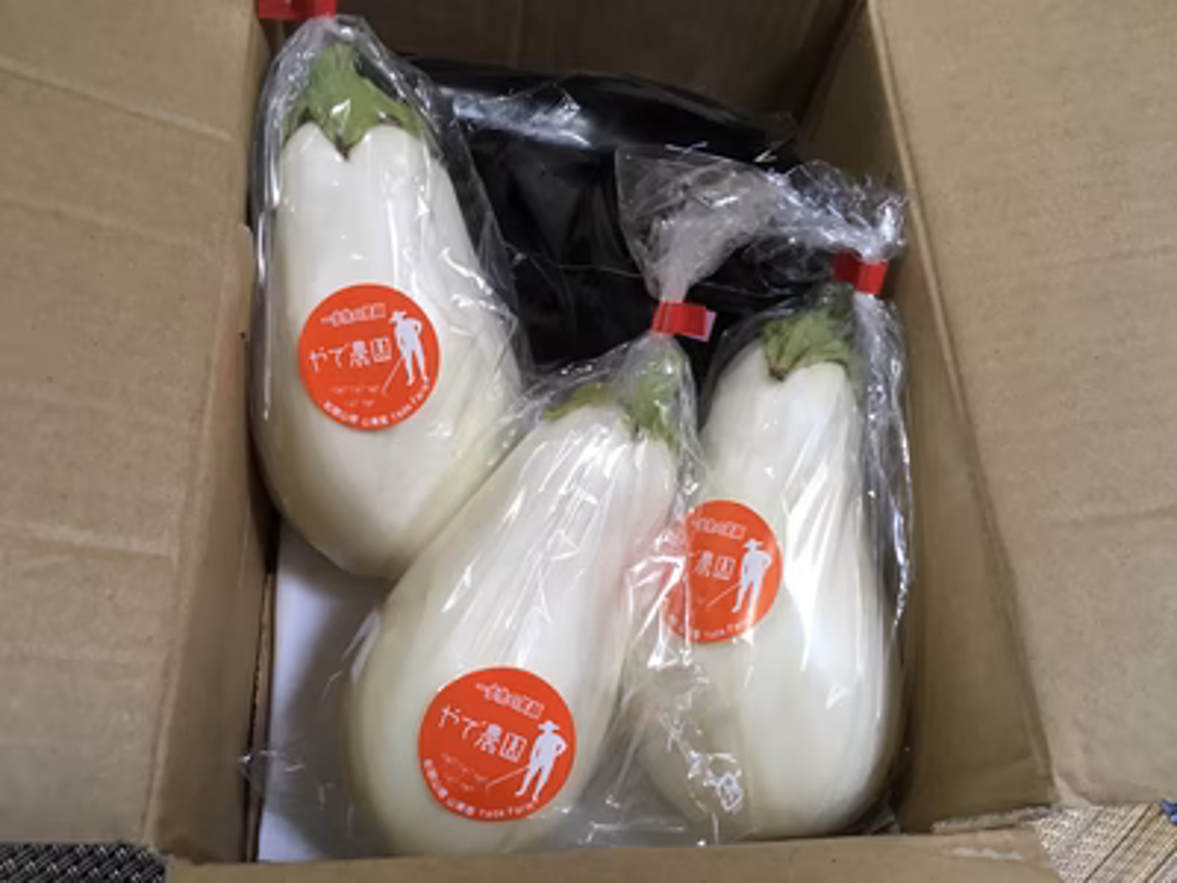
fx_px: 986
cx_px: 588
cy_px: 442
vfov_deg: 48.2
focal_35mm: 29
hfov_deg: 61.7
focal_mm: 4.15
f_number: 2.2
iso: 50
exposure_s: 1/30
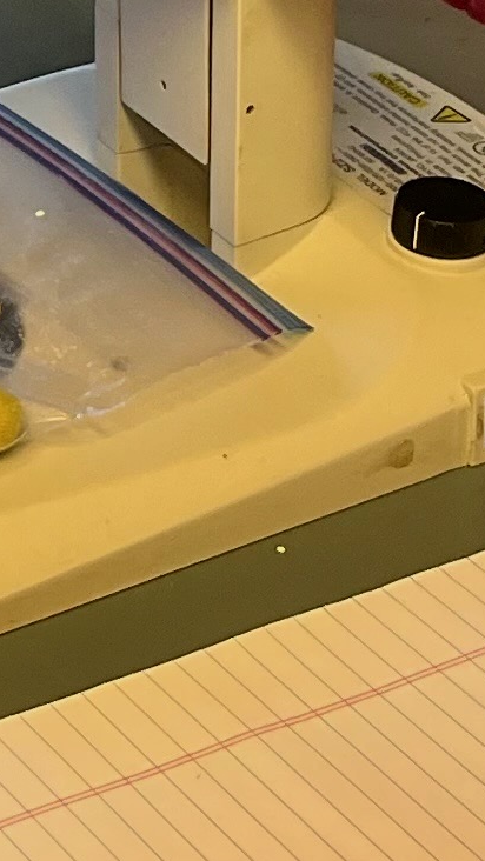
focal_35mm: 156
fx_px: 3565
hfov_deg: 7.3
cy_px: -481
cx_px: -629
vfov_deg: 13.0
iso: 125
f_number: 1.6
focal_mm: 5.1
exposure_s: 1/120
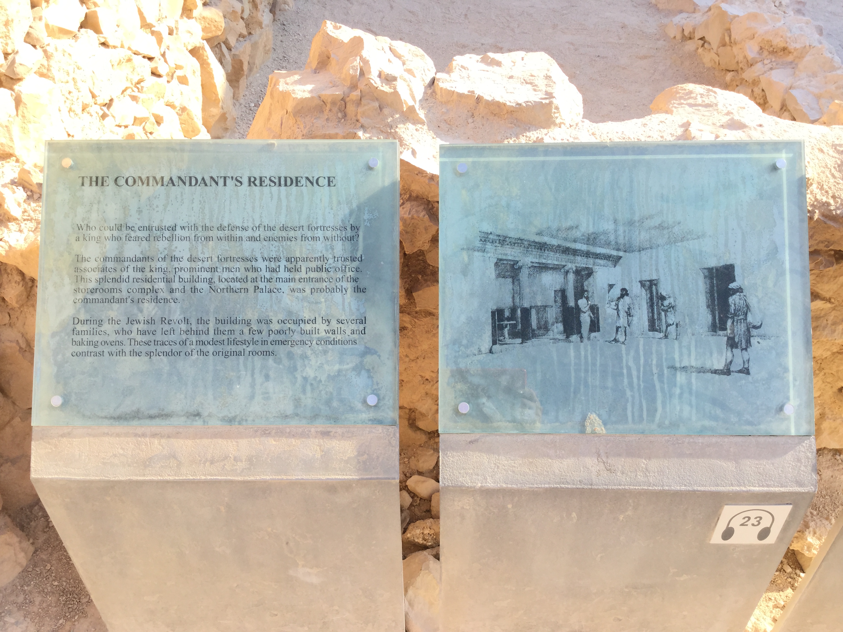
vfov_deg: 45.4
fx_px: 755
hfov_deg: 58.4
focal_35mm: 31
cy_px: 316
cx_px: 422
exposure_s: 1/381
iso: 25
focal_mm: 3.3
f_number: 2.4
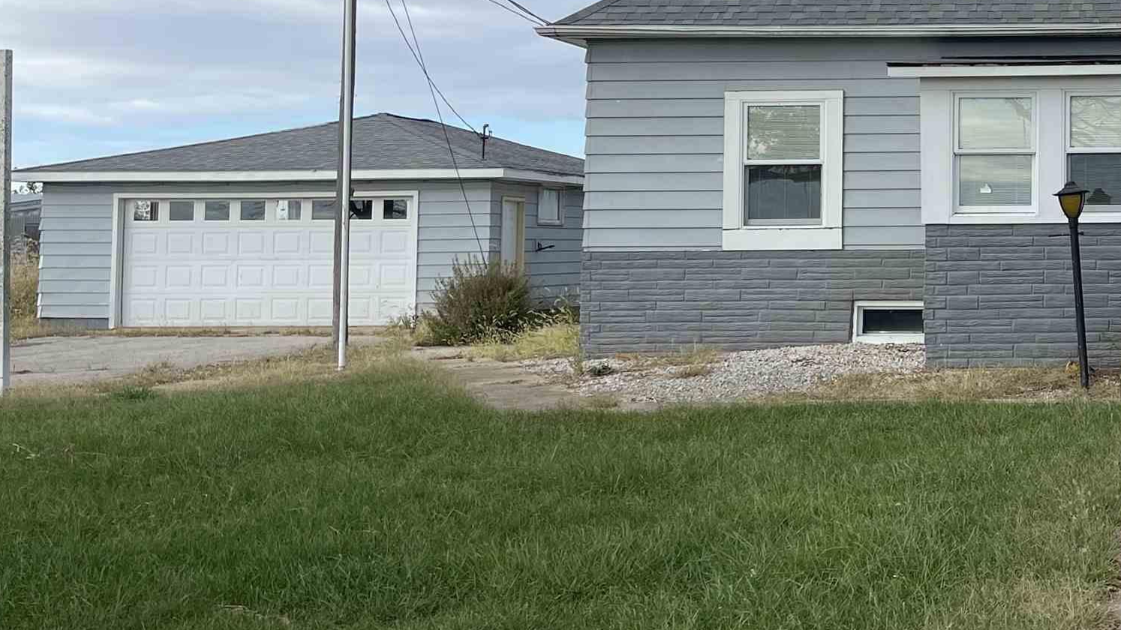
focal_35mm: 56
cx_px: 1132
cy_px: 110
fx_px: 1664
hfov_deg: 33.8
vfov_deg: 21.1
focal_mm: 5.1
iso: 32
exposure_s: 1/2597
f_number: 1.6
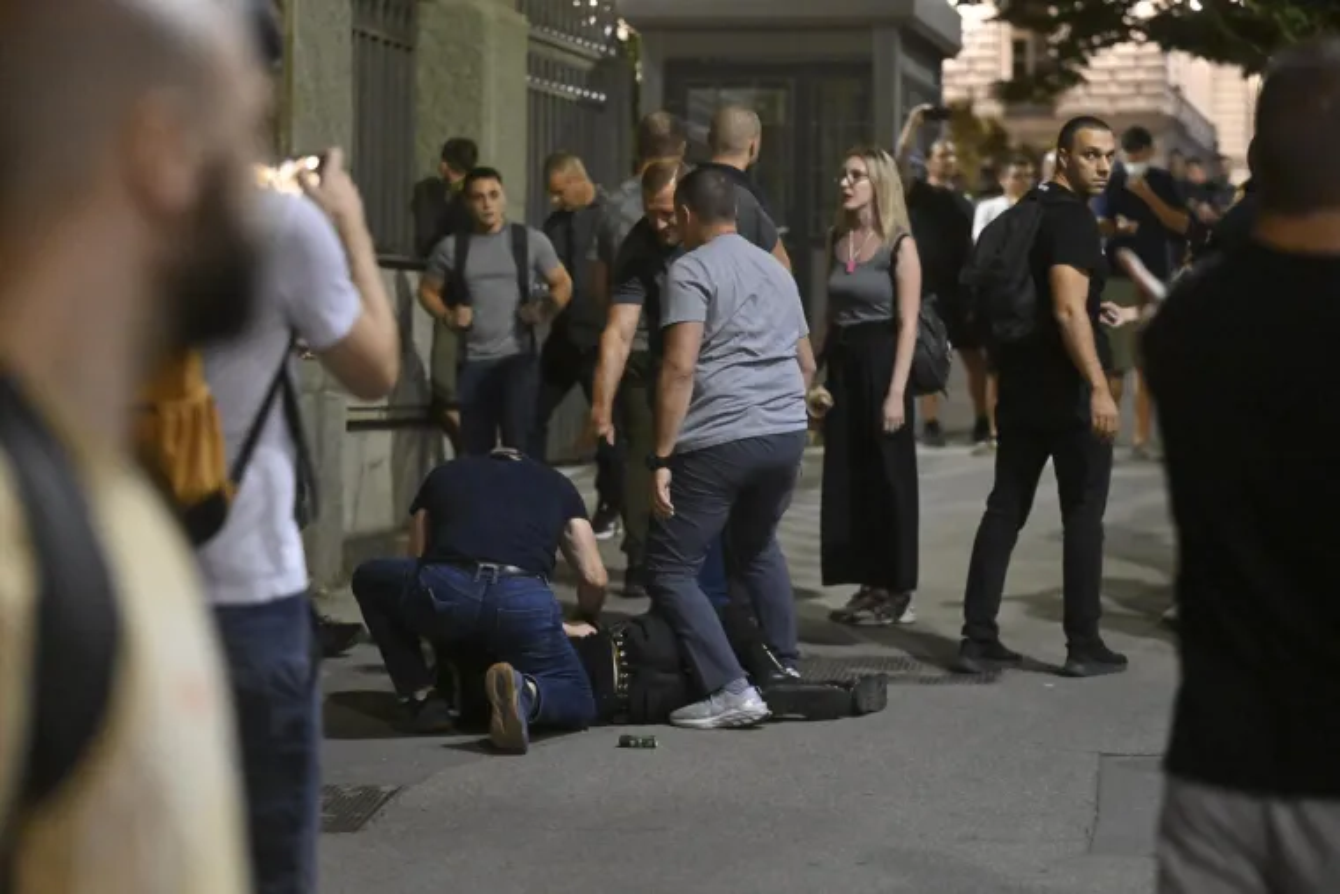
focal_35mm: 102
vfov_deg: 13.4
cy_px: 447
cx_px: 670
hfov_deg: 20.0
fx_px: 3797
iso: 10000
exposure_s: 1/200
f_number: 2.8
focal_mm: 102
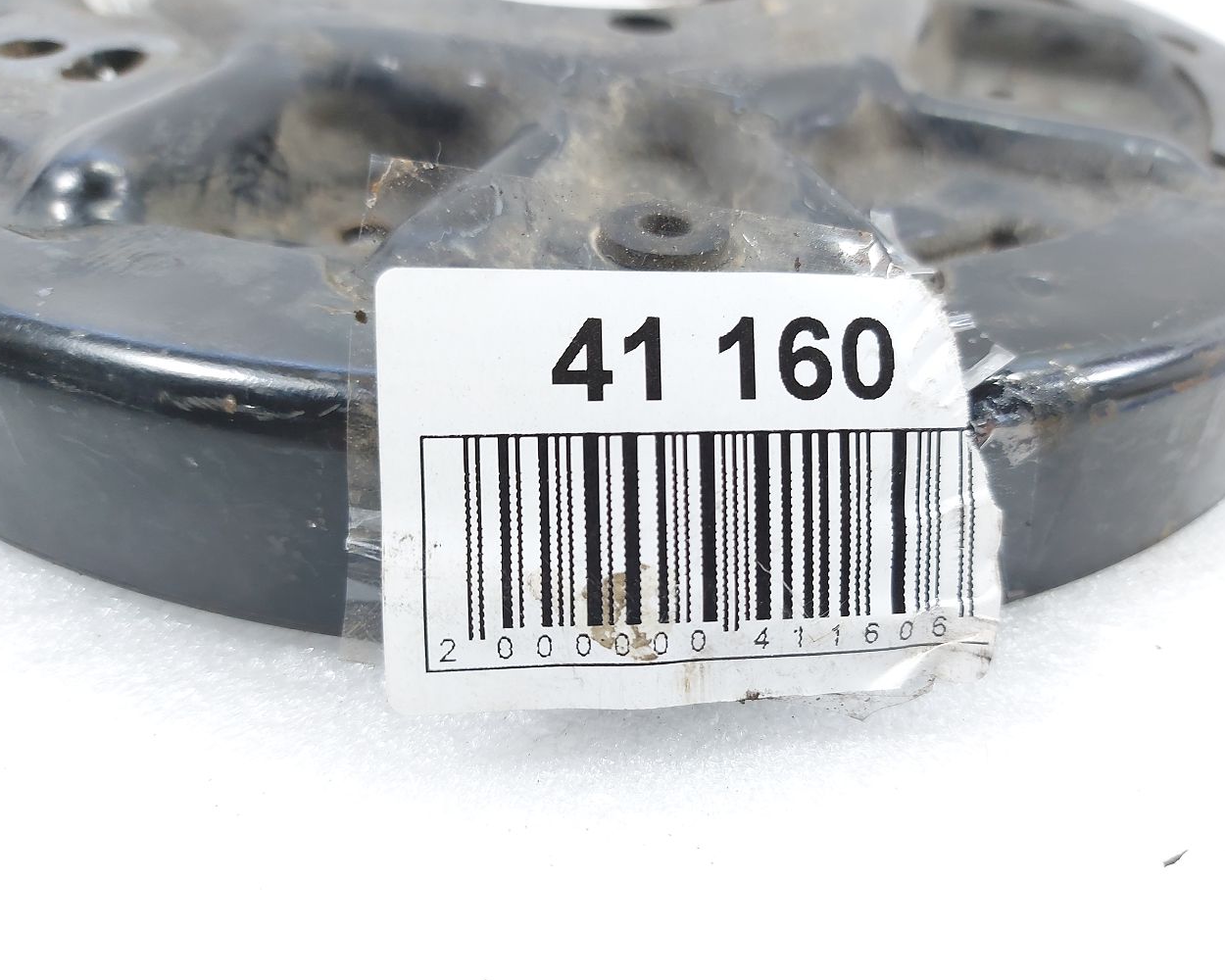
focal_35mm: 26
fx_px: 943
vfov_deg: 54.9
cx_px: 656
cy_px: 482
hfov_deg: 66.0
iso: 100
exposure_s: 1/50
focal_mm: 5.23
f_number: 1.8
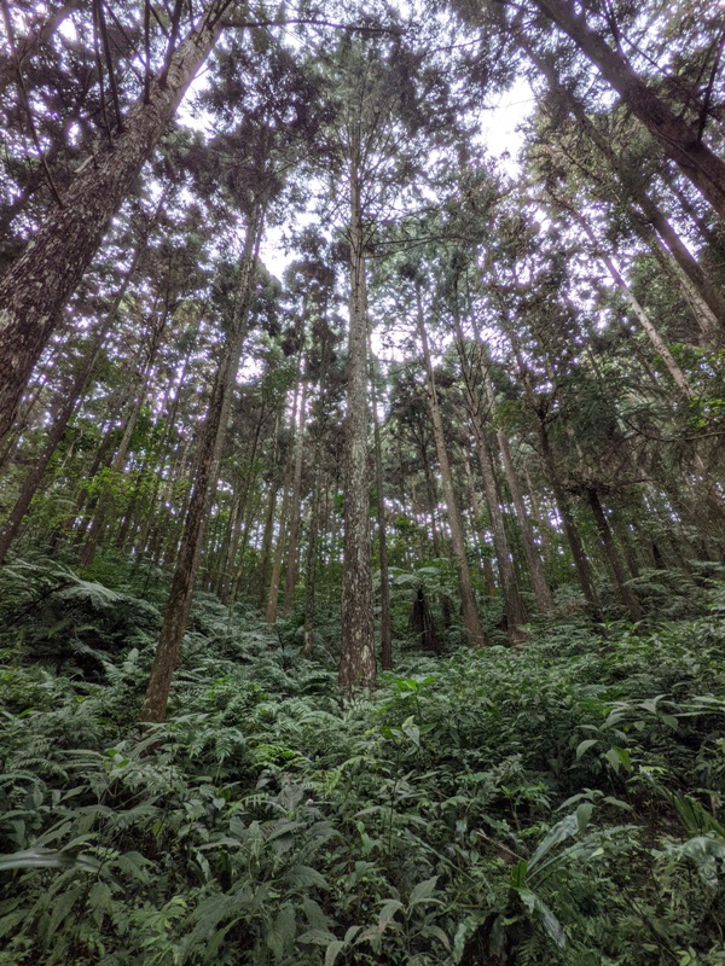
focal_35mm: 16
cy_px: 483
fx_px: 447
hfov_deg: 78.1
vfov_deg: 94.5
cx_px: 362
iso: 37
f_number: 2.2
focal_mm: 2.22
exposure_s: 1/160
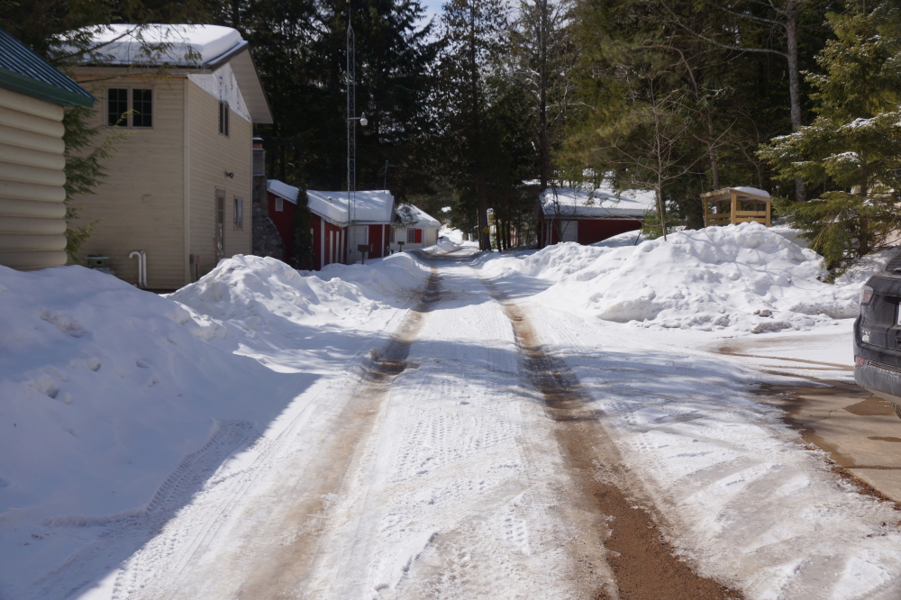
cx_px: 450
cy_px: 300
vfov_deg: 36.8
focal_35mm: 36
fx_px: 901
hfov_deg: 53.1
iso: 100
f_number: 7.1
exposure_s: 1/200
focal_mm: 24
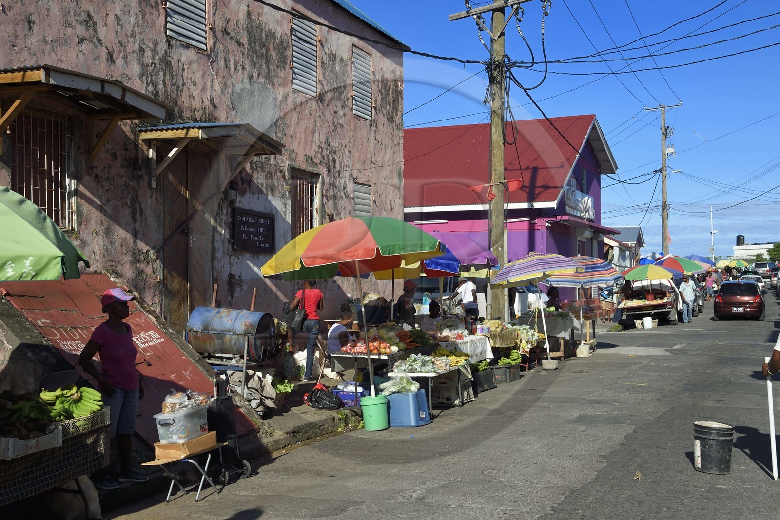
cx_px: 390
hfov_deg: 48.5
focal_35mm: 40
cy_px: 260
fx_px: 866
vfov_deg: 33.4
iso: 200
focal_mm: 40
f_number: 14
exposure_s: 1/320
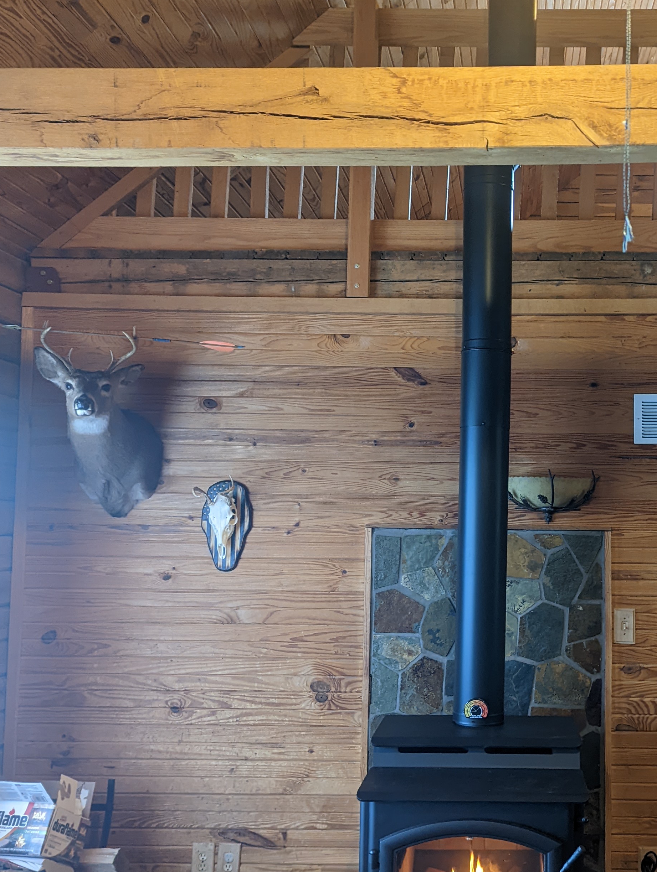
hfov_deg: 34.9
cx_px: 526
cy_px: 466
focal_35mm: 40
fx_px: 1010
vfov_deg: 46.7
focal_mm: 6.81
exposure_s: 1/57.8
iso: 527
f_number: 1.85
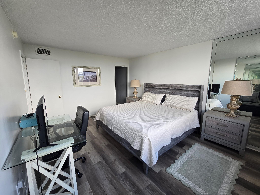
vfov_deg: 89.9
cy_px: 98
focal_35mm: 13
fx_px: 98
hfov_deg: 106.2
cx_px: 130
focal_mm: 2.2
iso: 50
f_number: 2.2
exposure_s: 1/60
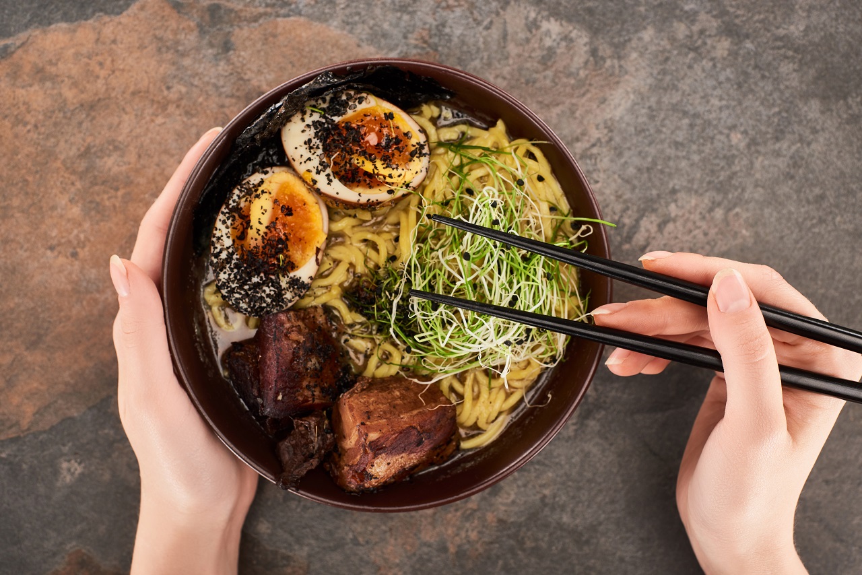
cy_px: 288
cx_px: 431
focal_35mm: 50
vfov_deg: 27.0
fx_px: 1197
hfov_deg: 39.6
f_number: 9
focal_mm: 50
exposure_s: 1/160
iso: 200
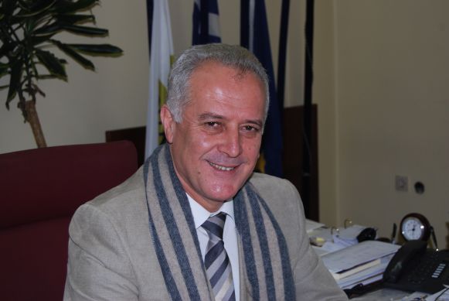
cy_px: 150
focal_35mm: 68
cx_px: 224
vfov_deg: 20.2
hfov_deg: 29.8
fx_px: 843
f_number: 5.3
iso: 200
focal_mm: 45
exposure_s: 1/60
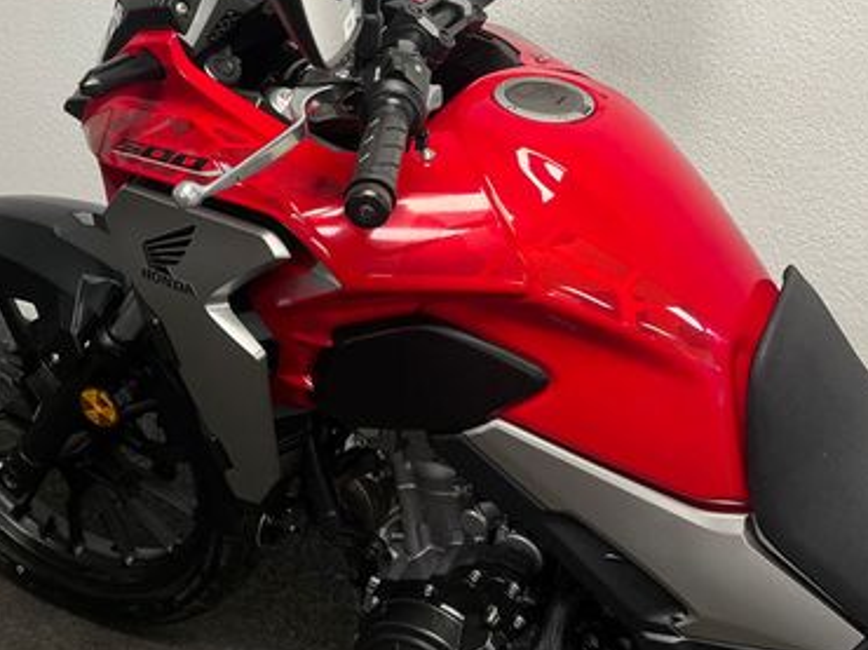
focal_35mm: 45
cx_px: 486
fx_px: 1128
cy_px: 153
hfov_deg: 42.0
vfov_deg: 31.5
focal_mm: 5.1
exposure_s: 1/100
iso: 125
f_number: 1.6
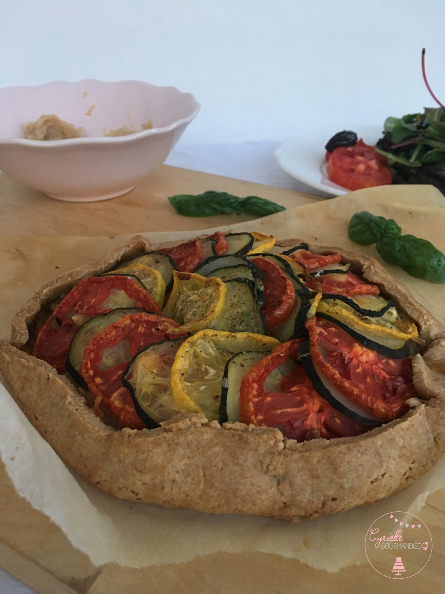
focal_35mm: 29
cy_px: 297
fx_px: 497
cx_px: 222
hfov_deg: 48.2
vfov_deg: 61.7
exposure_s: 1/33
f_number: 2.2
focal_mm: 4.15
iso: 160
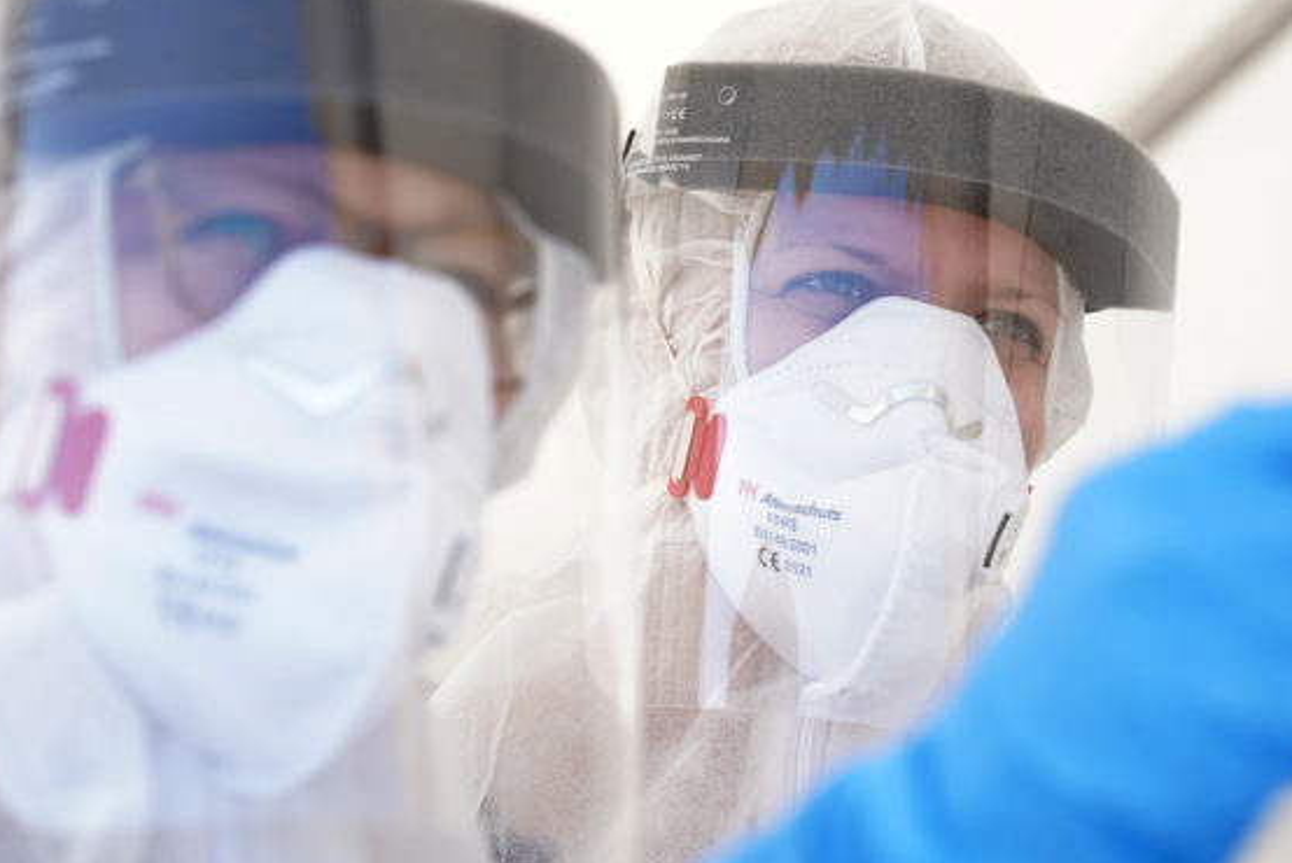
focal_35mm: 164
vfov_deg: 8.4
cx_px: 683
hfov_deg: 12.5
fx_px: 5889
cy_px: 395
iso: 200
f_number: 6.3
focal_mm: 142
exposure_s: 1/125
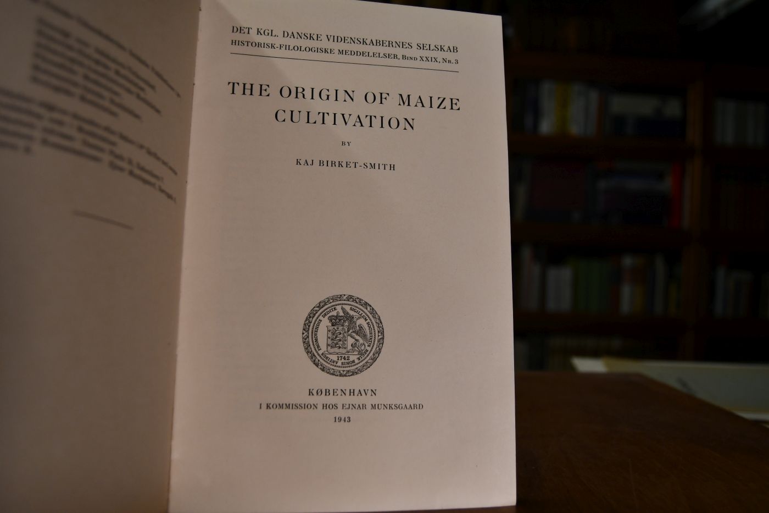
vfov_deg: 43.6
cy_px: 256
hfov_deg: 61.9
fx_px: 641
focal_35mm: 30
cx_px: 384
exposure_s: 1/250
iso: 400
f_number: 4
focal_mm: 20
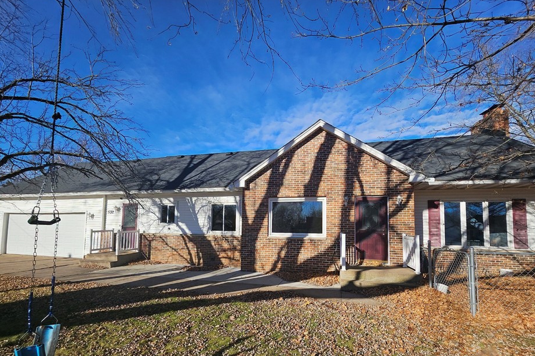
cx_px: 283
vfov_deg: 76.3
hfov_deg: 100.3
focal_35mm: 15
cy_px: 216
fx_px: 223
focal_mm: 1.74
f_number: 2.2
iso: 32
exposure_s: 1/1429
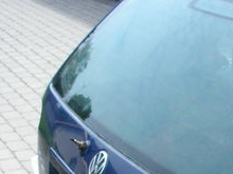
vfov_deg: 14.0
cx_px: 223
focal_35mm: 102
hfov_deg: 18.8
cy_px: 213
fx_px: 687
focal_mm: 5.8
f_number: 8.5
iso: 50
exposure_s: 1/57.5
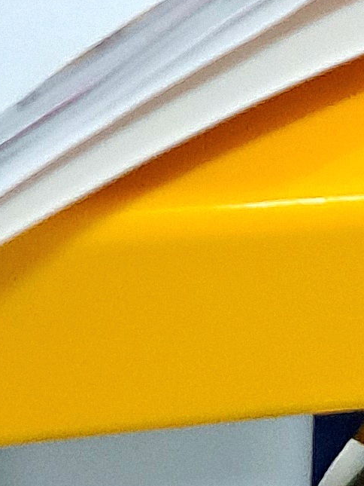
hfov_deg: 8.4
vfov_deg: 9.6
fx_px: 2411
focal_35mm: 172
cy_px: -847
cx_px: 597
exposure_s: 1/60.2
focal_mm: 5.23
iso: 320
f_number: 1.8
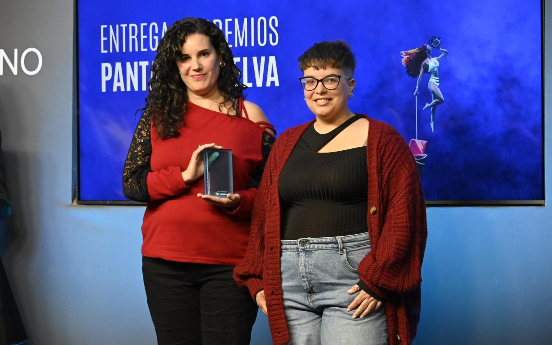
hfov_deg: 15.0
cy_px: 163
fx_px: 2098
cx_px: 276
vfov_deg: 9.4
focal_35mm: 140
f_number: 6.3
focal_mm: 91
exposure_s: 1/250
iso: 5000
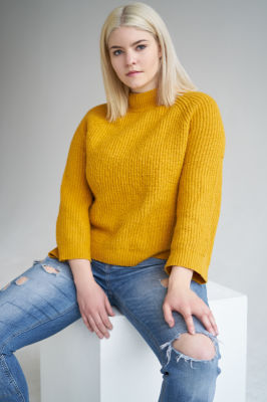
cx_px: 134
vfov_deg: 36.3
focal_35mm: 55
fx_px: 613
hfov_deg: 24.6
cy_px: 201
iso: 250
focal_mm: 55
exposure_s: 1/90
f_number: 2.8
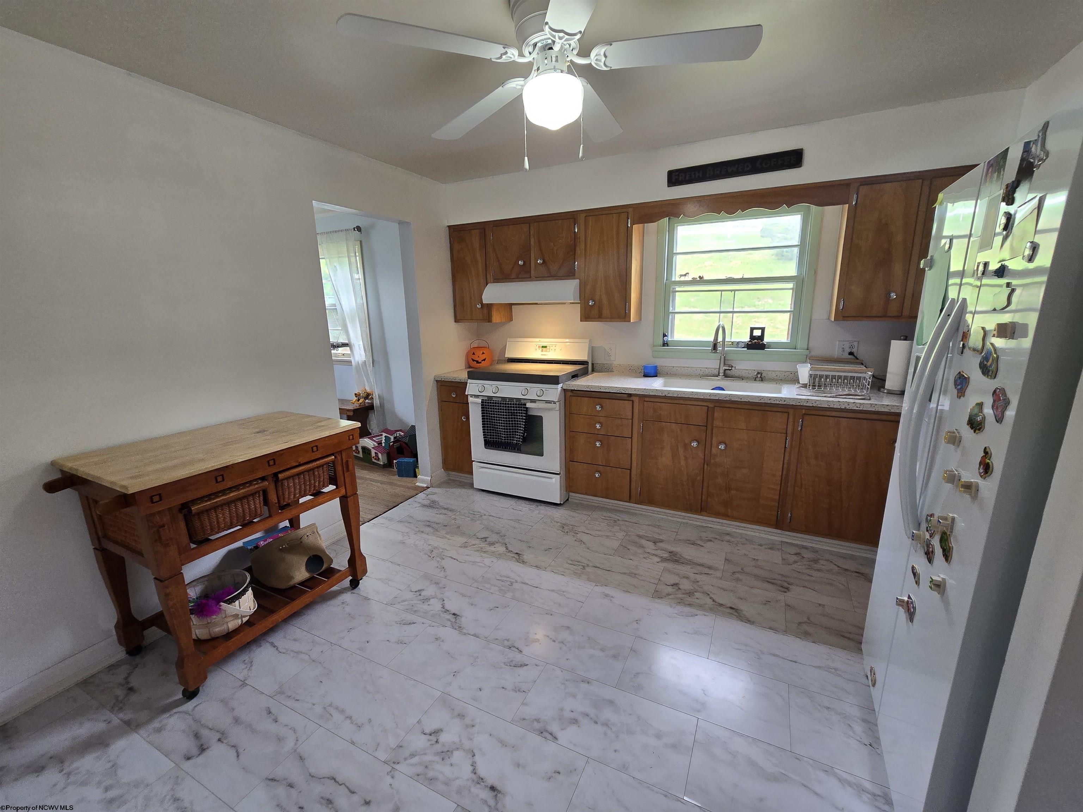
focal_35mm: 13
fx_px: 407
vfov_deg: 89.9
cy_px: 406
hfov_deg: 106.2
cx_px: 542
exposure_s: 1/60
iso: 160
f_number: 2.2
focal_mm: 2.2
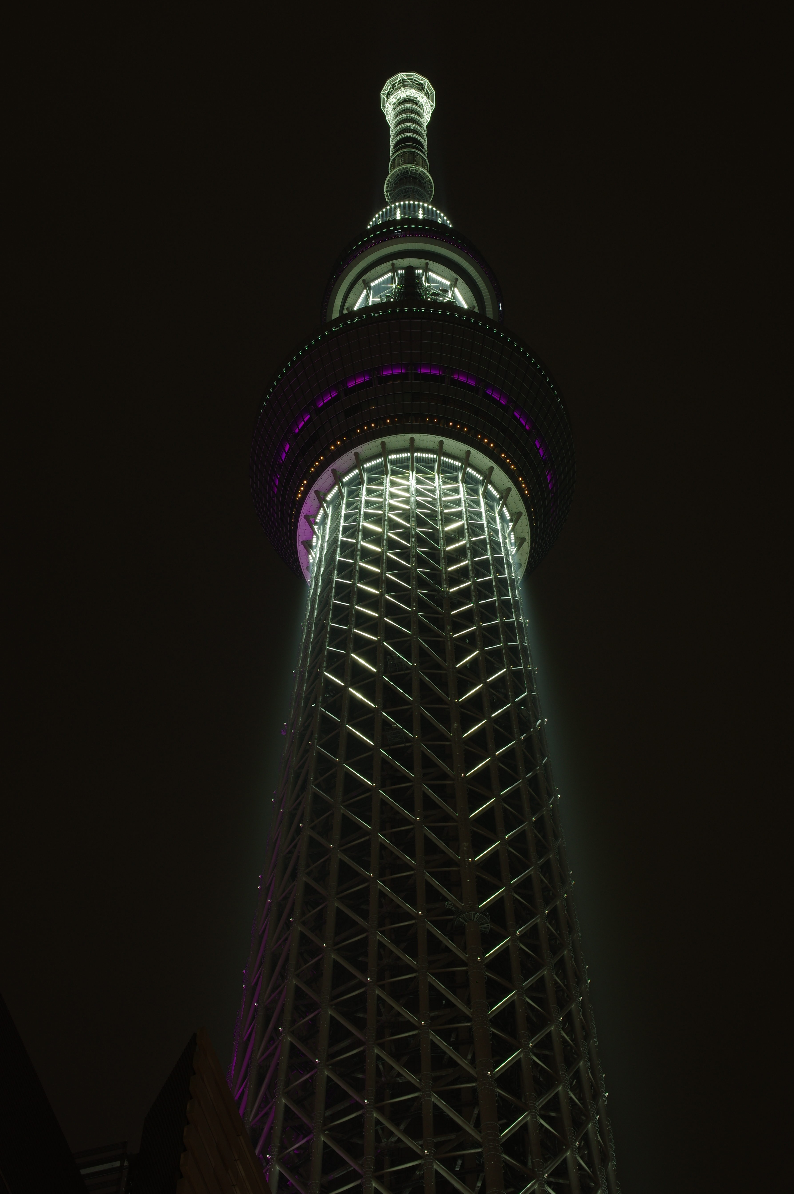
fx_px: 2220
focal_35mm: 67
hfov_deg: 20.3
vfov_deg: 30.1
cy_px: 536
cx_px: 405
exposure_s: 4
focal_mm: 40
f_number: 11
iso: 100
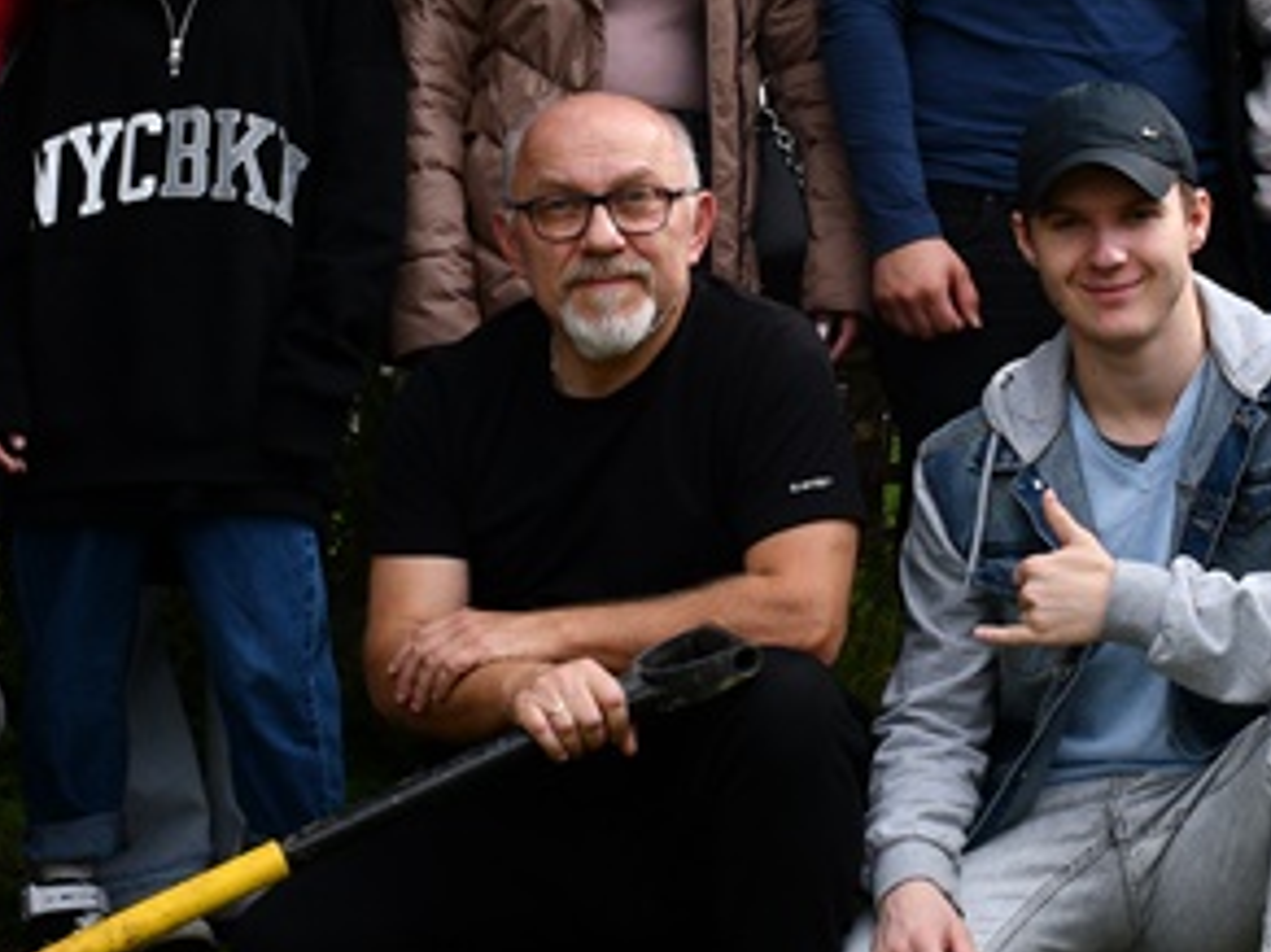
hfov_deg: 16.5
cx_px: 939
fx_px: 4368
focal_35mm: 119
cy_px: 260
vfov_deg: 12.4
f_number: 7.1
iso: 200
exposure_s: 1/250
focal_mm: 24
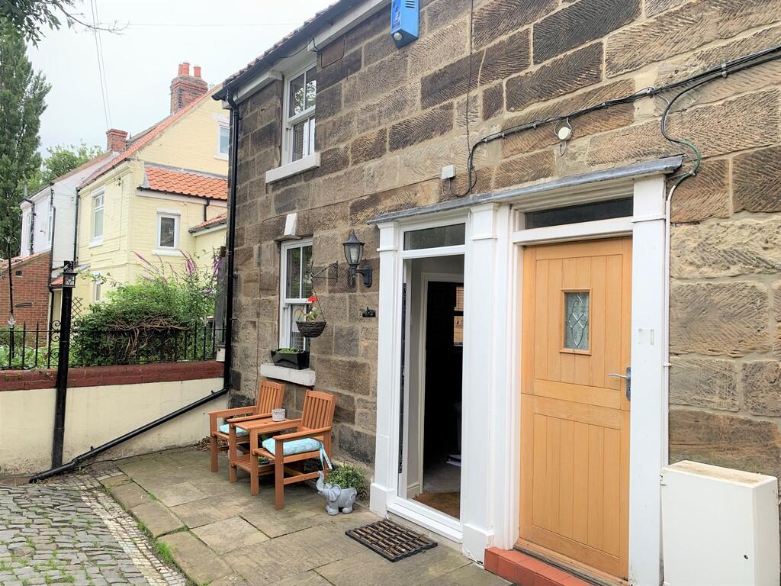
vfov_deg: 53.1
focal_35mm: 26
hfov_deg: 67.3
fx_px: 587
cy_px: 293
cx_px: 390
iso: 25
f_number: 1.8
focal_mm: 4.25
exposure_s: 1/199
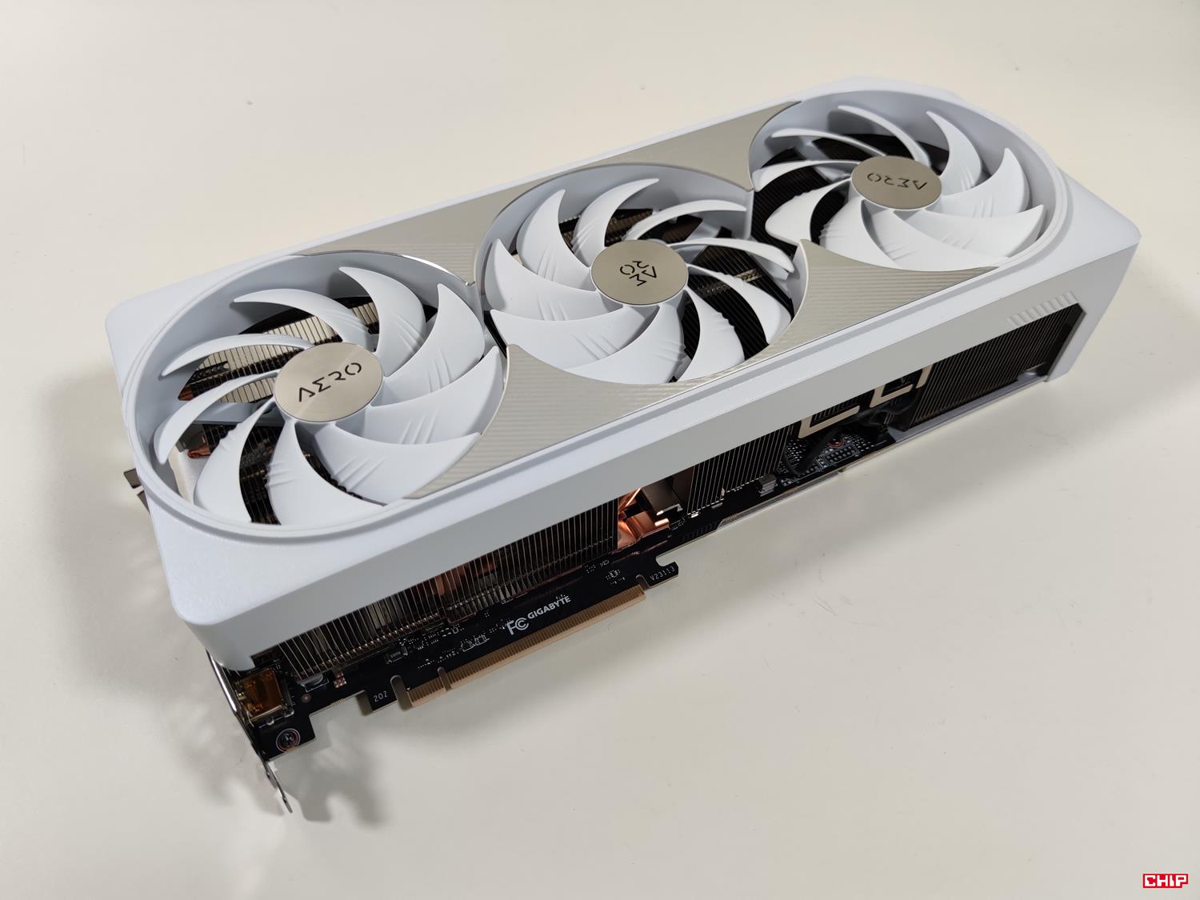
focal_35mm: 25
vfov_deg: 54.9
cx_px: 600
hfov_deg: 69.4
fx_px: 867
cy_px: 450
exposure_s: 1/100
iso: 72
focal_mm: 6.78
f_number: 1.85
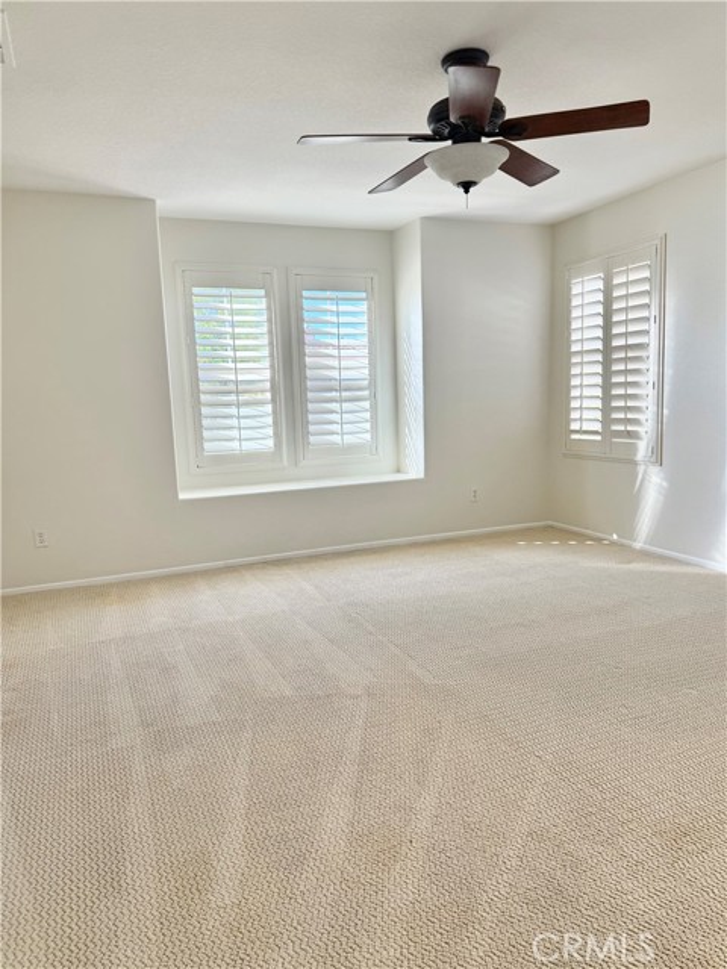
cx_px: 364
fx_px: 672
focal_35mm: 24
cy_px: 484
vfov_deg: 71.6
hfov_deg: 56.8
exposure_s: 1/291
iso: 100
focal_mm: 6.76
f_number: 1.78
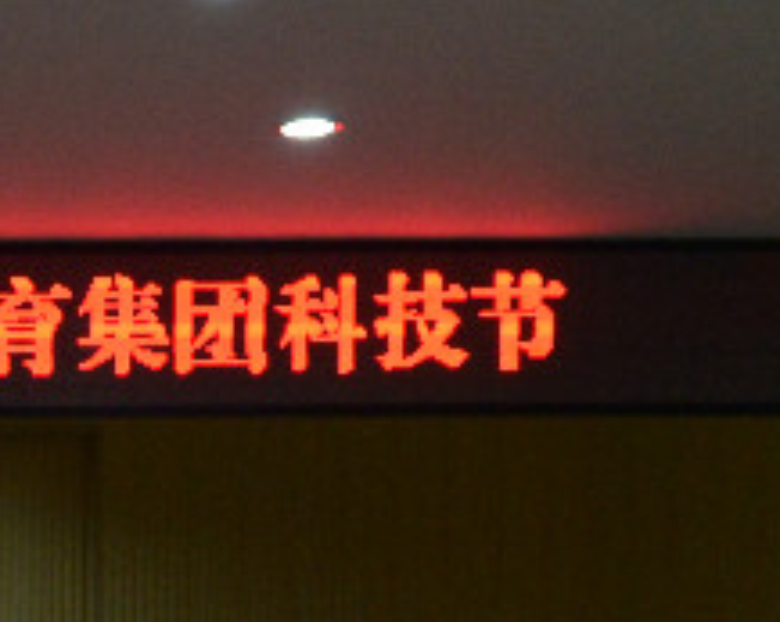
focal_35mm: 201
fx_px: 4634
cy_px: 1343
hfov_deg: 9.0
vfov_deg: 7.3
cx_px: -845
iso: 1250
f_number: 5.6
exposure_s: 1/80
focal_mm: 29
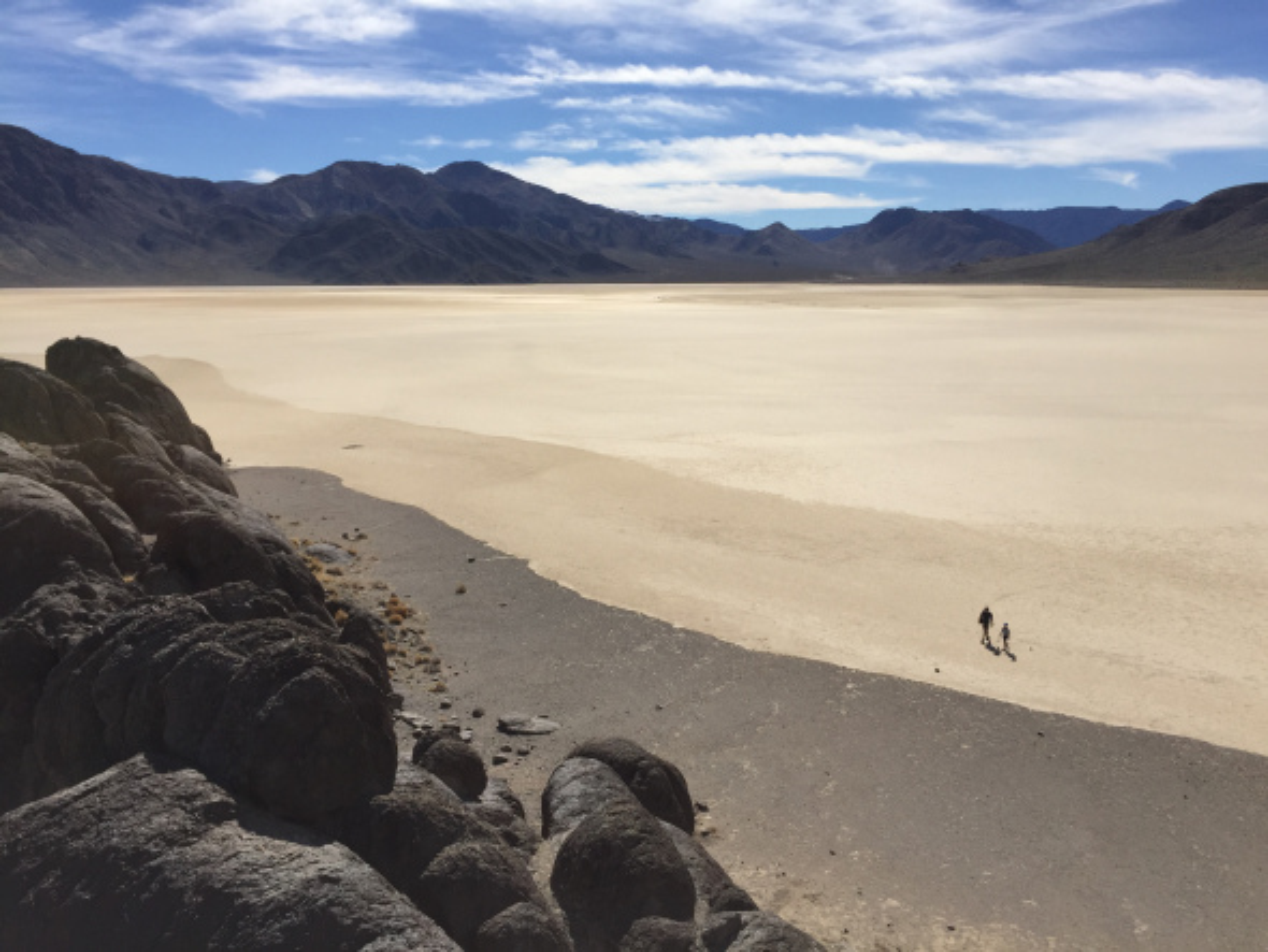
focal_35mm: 29
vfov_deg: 48.3
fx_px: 1063
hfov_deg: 61.6
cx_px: 634
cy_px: 476
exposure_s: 1/4950
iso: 32
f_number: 2.2
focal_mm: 4.15
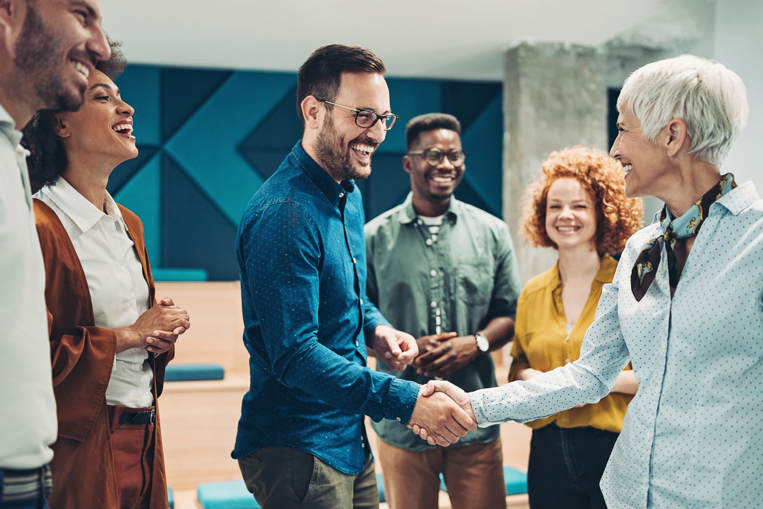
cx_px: 380
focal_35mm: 38
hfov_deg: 50.7
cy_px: 276
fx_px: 805
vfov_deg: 35.0
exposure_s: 1/400
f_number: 1.4
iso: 800
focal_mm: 35
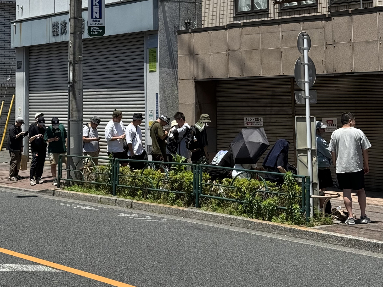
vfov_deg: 30.3
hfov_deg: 39.7
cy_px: 144
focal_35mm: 48
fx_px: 531
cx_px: 192
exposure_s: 1/3257
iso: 64
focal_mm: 6.76
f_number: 1.78
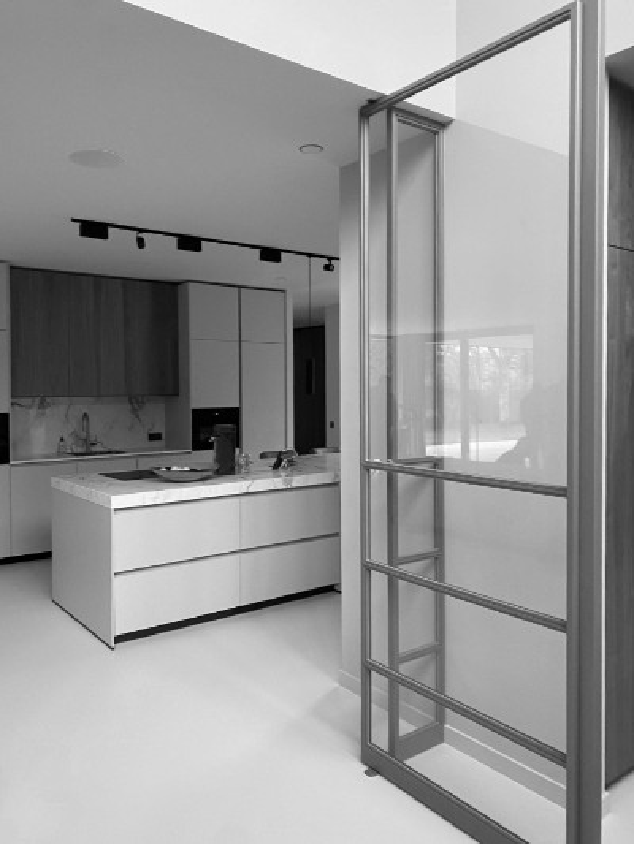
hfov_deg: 53.1
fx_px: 635
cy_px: 422
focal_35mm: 26
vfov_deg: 67.3
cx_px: 317
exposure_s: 1/60
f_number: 1.8
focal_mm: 4.2
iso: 160
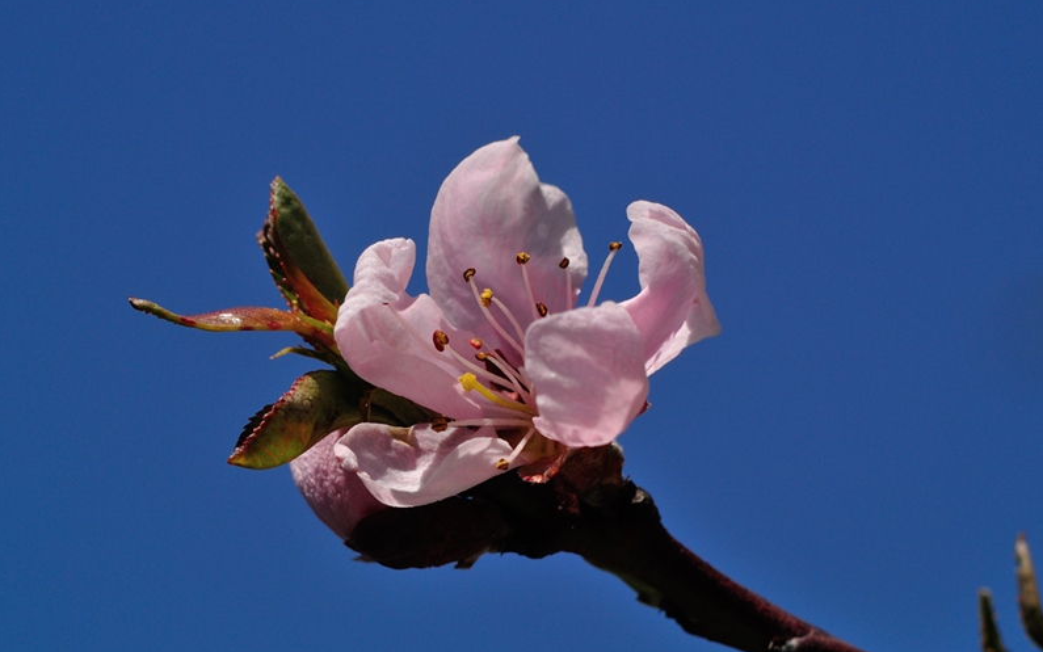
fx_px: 6680
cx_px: 521
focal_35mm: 235
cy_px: 334
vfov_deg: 5.6
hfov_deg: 8.9
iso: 100
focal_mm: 85
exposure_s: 1/400
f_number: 9
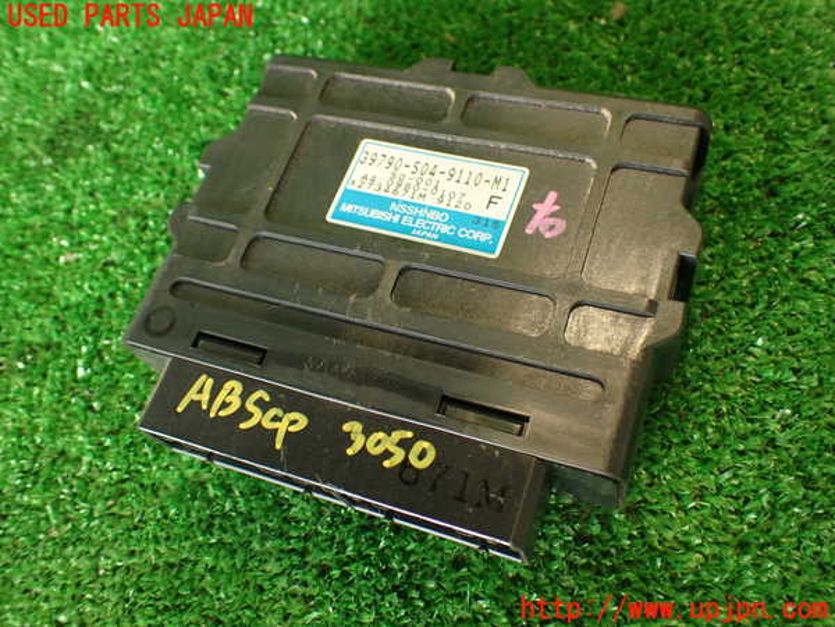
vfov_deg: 44.2
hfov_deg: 56.8
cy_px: 314
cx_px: 418
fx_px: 772
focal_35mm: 32
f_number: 2.4
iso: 200
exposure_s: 1/40
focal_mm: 5.79
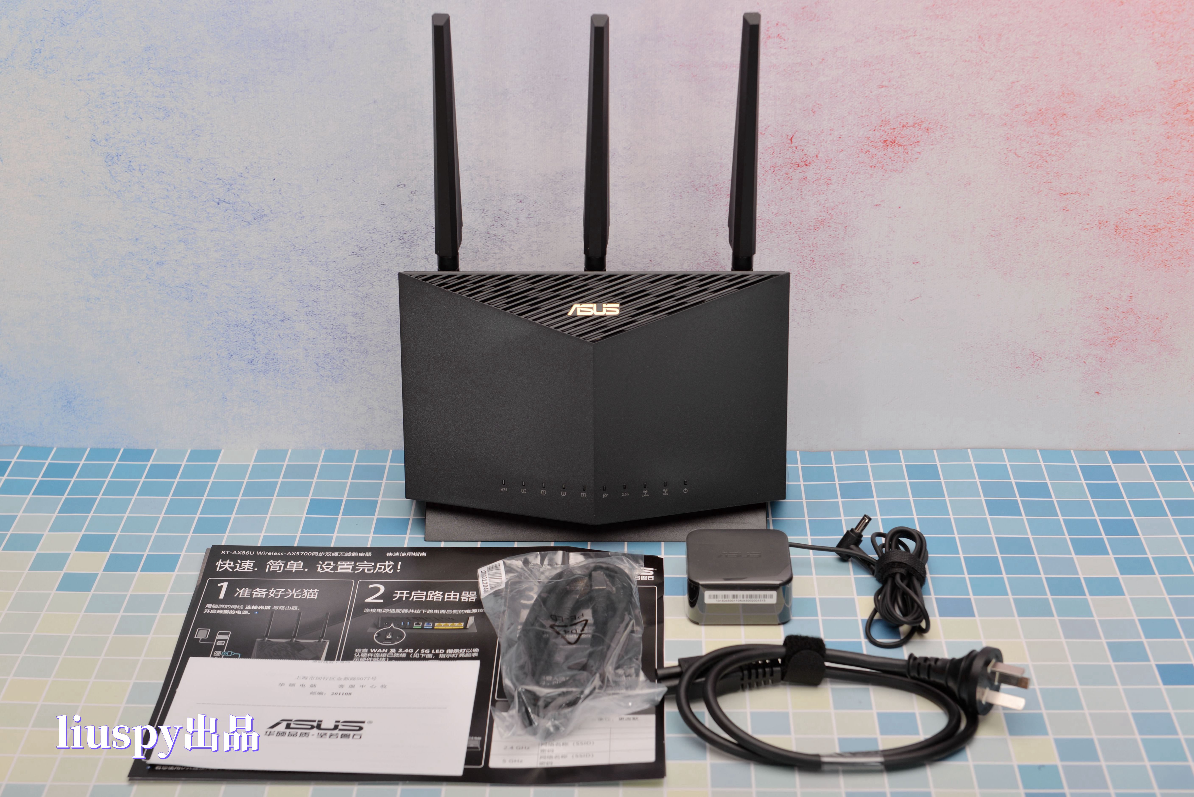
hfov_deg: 35.6
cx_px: 597
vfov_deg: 24.2
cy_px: 398
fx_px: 1858
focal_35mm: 56
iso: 100
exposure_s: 1/160
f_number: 8
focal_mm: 56
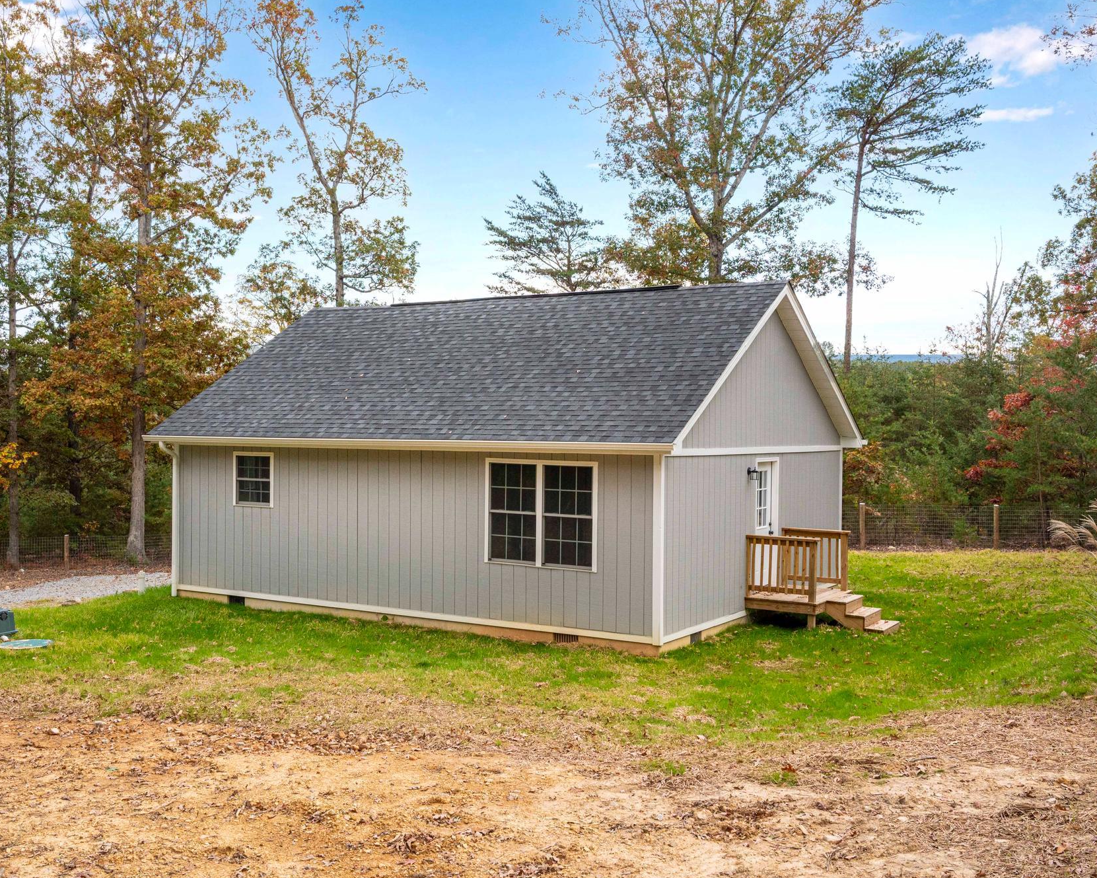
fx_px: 1220
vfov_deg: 39.6
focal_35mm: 38
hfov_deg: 48.3
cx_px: 472
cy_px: 437
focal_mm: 32.5
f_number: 10
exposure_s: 1/400
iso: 1000
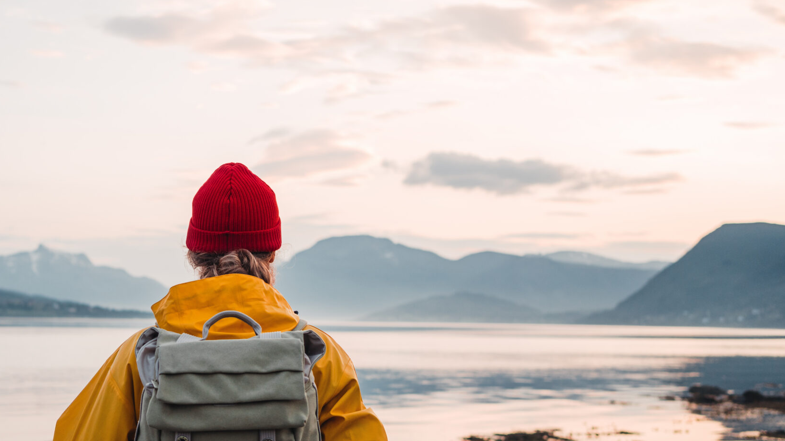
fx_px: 1186
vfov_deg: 21.1
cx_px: 223
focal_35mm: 57
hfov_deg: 36.0
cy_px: 253
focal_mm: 35
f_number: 3.2
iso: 320
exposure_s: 1/160
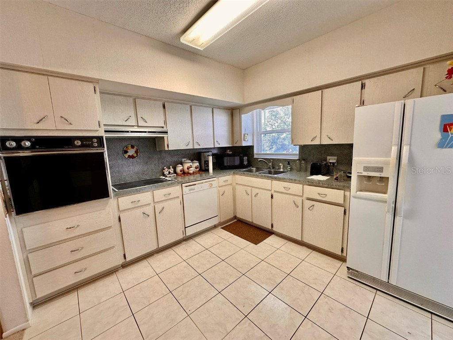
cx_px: 226
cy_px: 170
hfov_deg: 102.1
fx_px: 183
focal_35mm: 14
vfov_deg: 85.7
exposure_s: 1/120
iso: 125
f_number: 2.2
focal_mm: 2.22
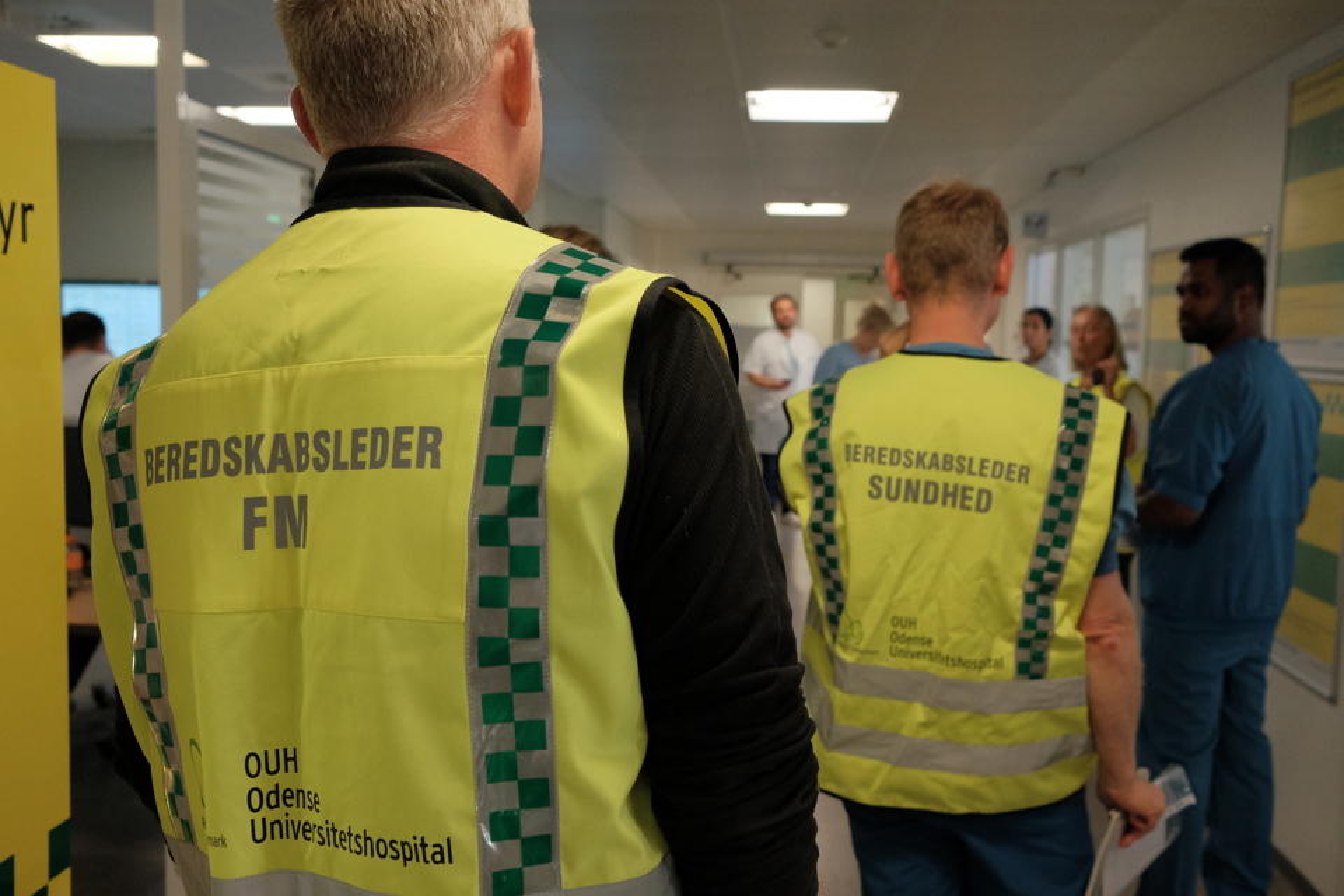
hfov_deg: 54.4
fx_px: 1307
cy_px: 448
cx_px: 672
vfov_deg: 37.9
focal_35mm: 35
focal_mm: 23
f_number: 4
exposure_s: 1/125
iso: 2500
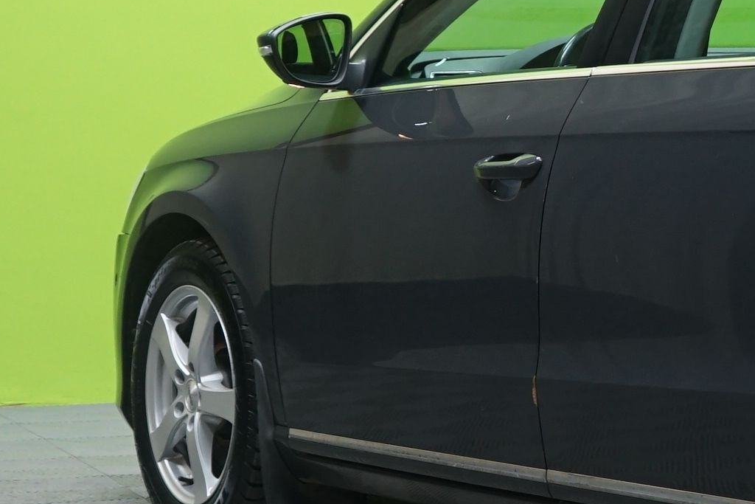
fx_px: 3628
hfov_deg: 11.3
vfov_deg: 7.9
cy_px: 107
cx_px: 1168
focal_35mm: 173
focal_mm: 45
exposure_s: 1/20
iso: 800
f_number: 5
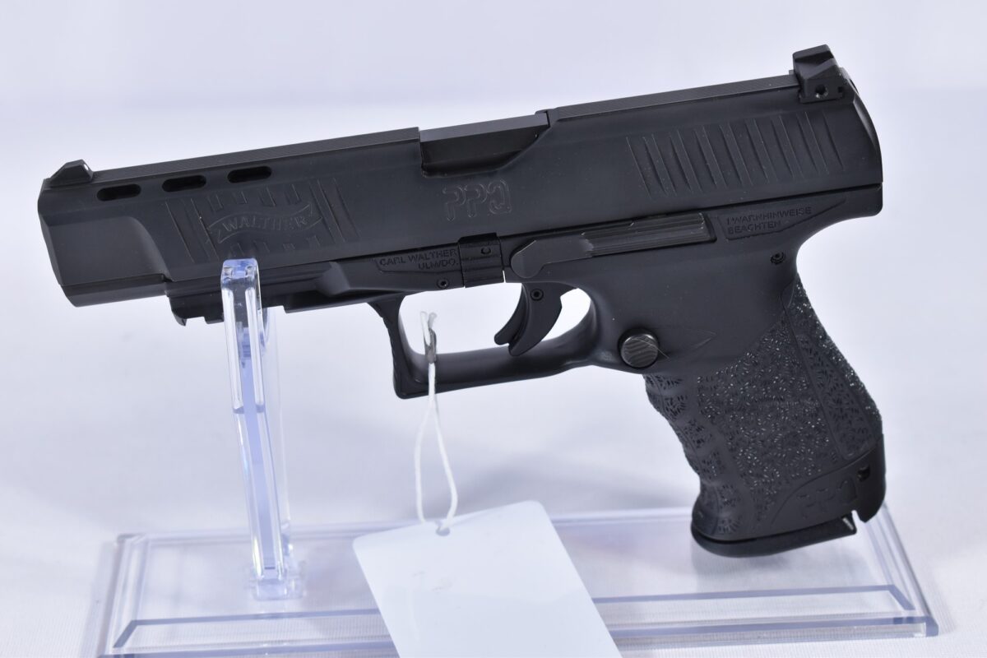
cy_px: 329
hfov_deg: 24.6
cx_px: 494
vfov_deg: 16.6
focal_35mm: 82
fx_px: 2262
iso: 640
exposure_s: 1/40
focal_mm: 55
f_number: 5.6
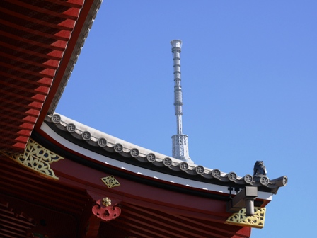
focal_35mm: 124
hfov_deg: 15.9
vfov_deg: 12.0
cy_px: 119
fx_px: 1136
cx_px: 158
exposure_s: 1/400
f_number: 10
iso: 200
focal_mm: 62
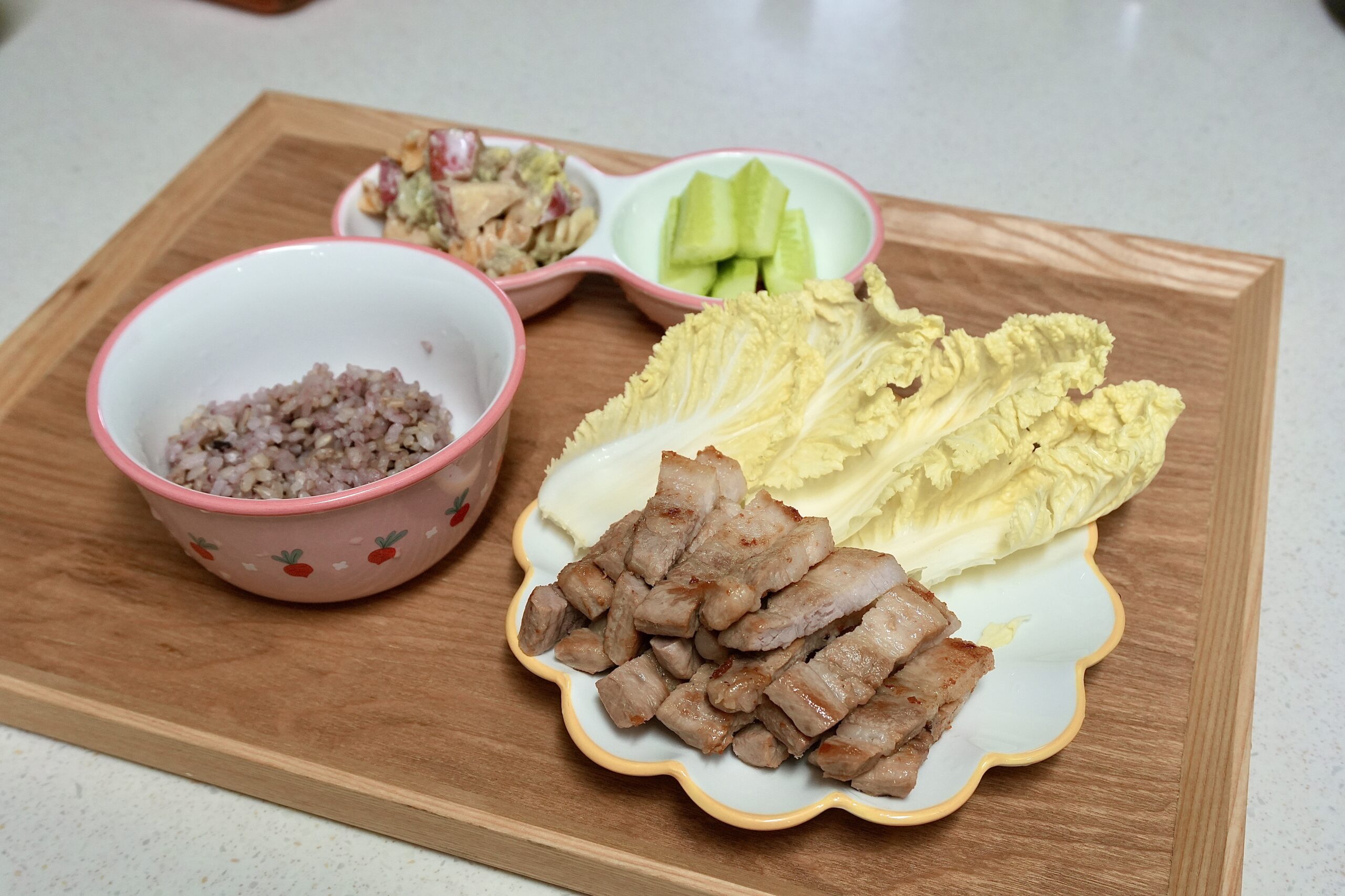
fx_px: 1513
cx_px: 672
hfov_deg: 47.9
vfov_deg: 33.0
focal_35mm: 40
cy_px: 448
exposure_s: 1/50
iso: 800
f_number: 6.3
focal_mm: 27
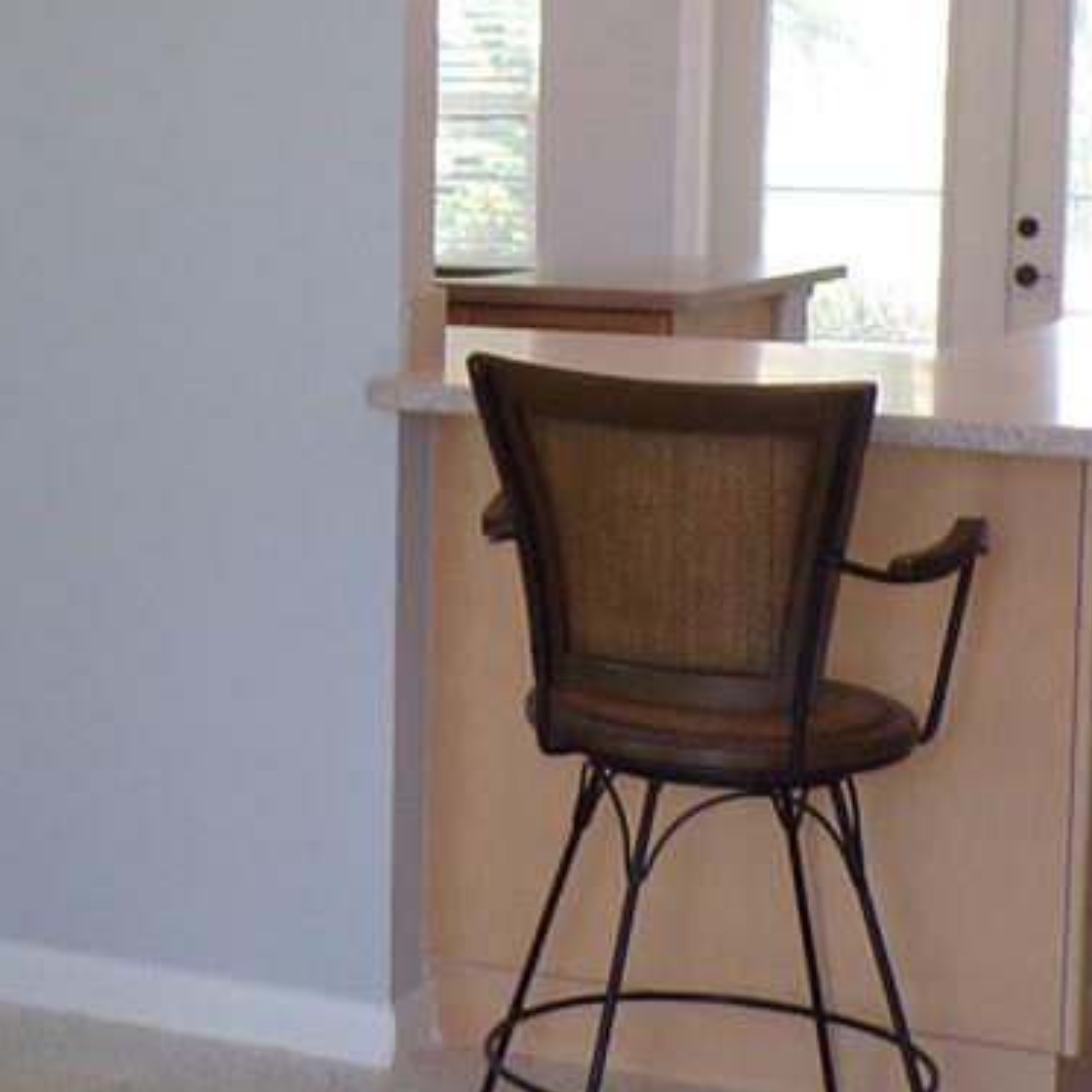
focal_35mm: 91
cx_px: 67
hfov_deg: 18.7
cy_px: 325
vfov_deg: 19.0
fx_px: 3248
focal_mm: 4.3
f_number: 3
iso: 100
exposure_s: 1/38
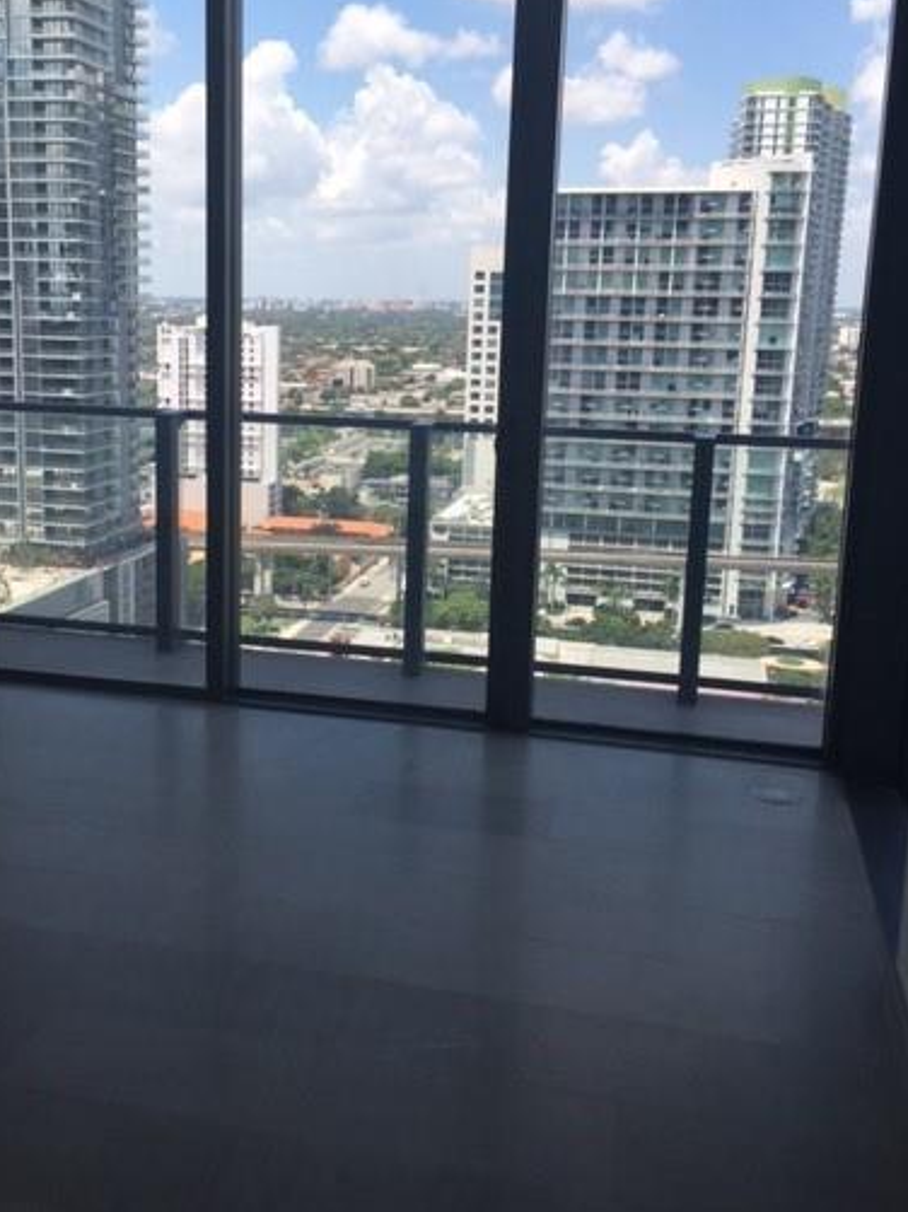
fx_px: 1295
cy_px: 565
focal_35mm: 37
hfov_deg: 38.4
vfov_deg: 50.1
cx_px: 336
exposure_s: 1/760
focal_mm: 4.15
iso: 32
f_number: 2.2
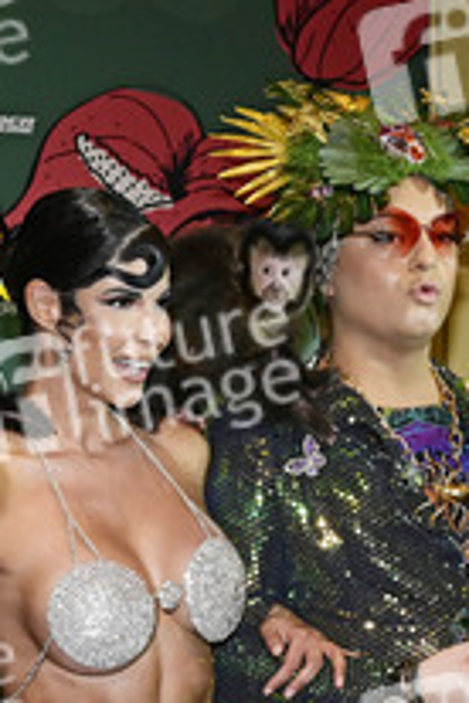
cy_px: 554
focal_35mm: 59
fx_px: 1152
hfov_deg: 23.0
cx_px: 224
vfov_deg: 33.1
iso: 2500
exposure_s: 1/200
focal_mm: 30.5
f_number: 5.6
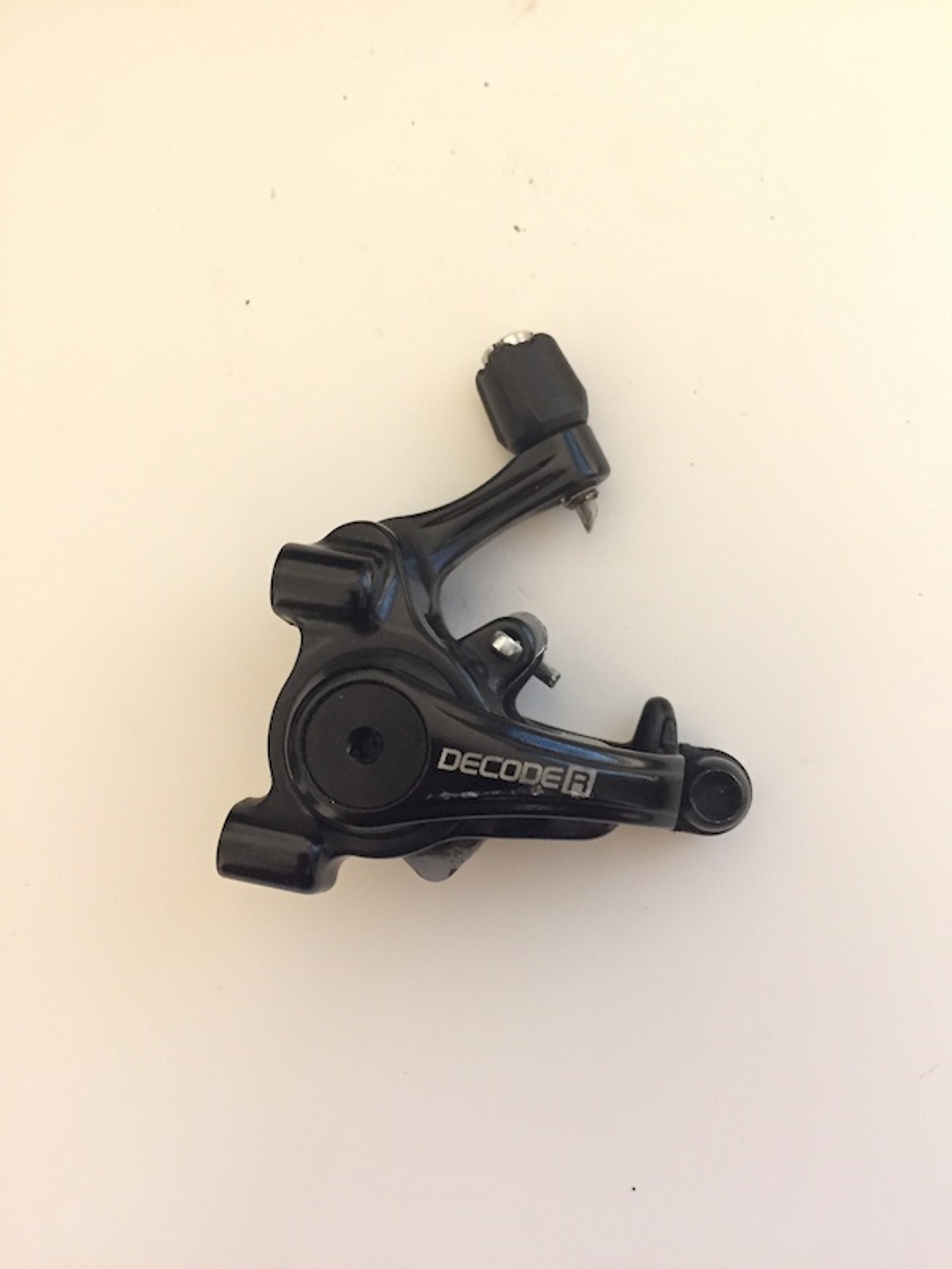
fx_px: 1063
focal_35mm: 29
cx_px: 476
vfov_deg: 61.7
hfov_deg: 48.2
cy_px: 634
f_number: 2.2
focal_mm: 4.15
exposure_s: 1/15
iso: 500
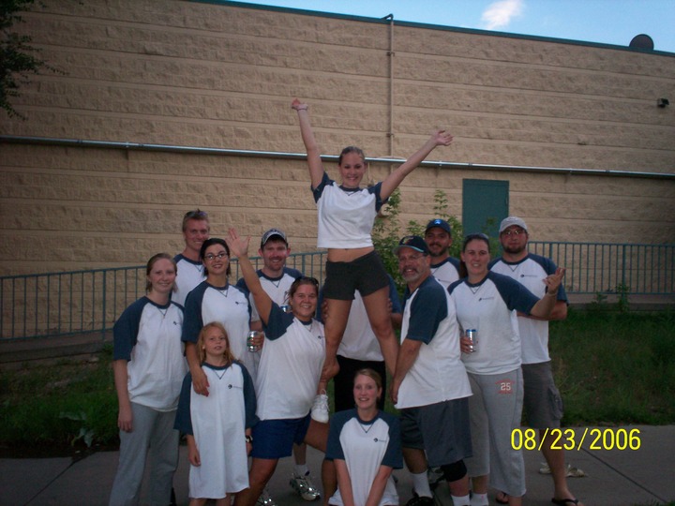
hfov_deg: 51.4
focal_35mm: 36
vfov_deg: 39.7
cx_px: 338
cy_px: 253
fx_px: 702
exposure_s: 1/60
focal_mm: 6
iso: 140
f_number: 4.5
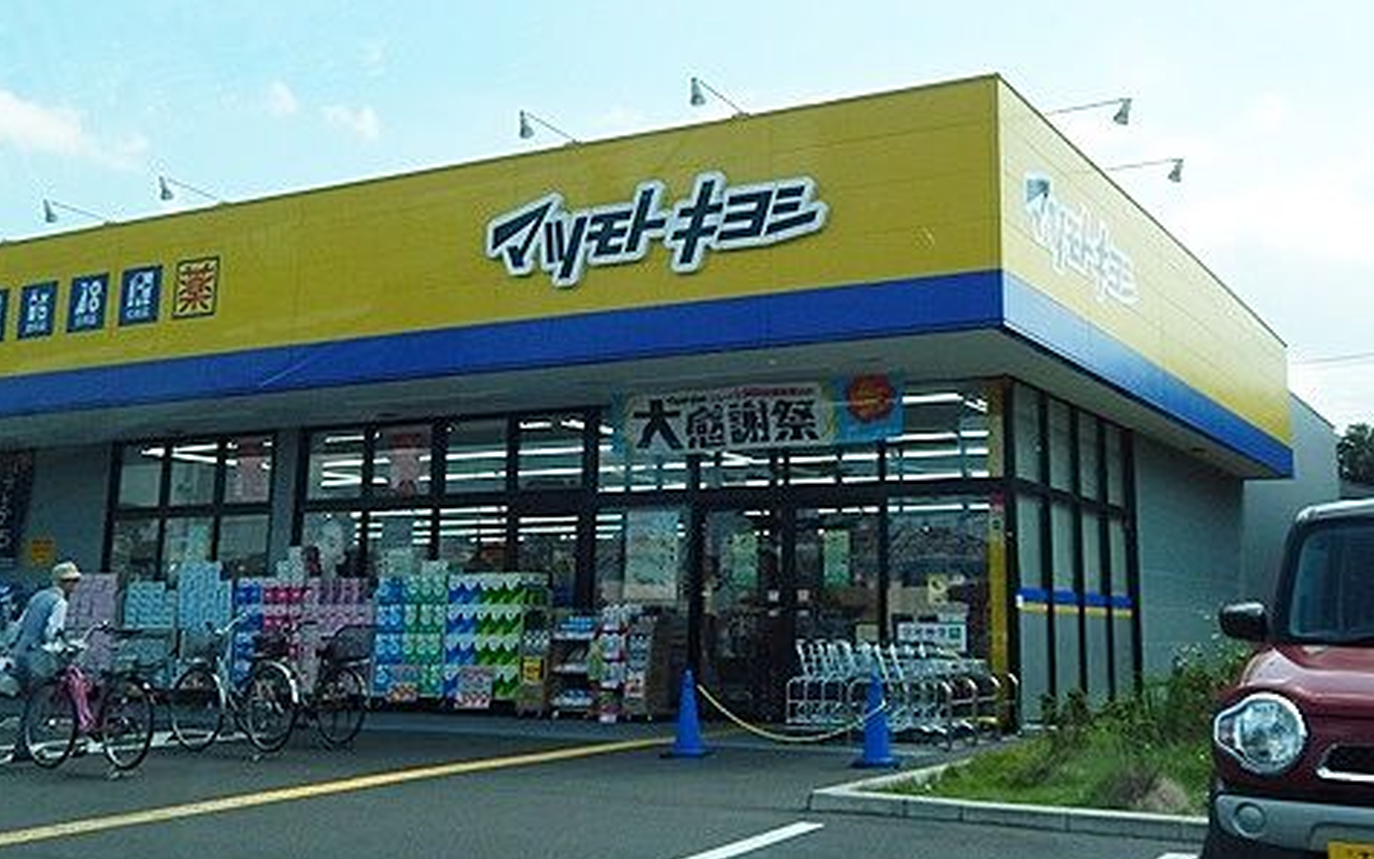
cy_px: 295
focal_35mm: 40
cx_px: 772
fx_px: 1498
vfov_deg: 31.8
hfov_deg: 49.2
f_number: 3.2
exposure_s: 1/1250
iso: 125
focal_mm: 5.1
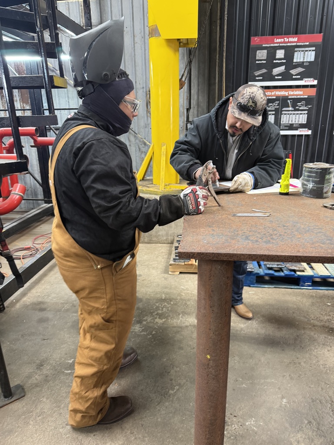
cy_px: 222
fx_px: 309
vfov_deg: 71.6
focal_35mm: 24
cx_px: 167
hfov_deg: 56.8
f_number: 1.78
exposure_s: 1/60
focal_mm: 6.76
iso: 250
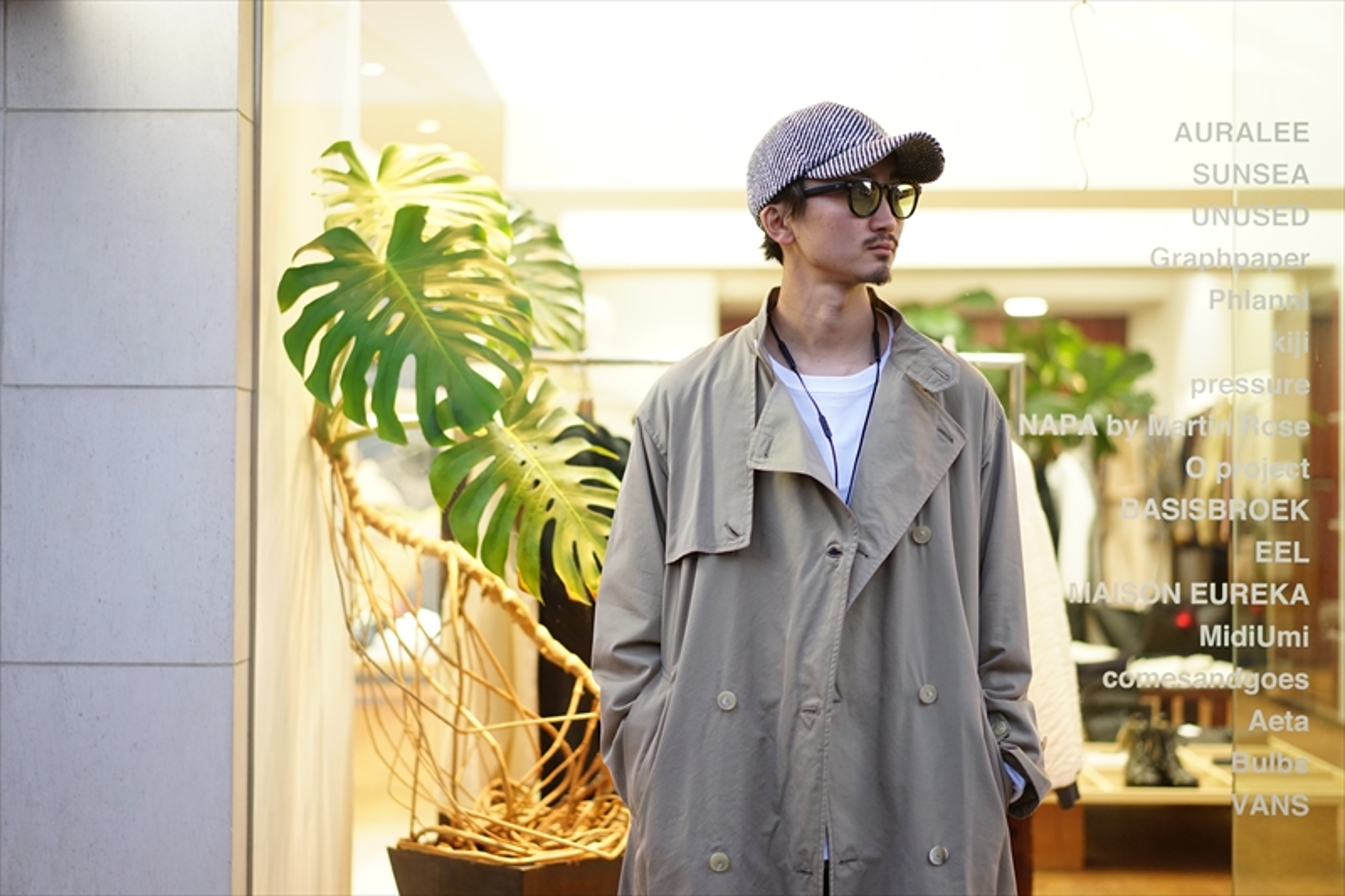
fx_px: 2054
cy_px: 448
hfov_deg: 36.3
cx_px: 672
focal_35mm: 55
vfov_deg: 24.6
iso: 500
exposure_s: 1/60
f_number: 1.8
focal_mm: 55
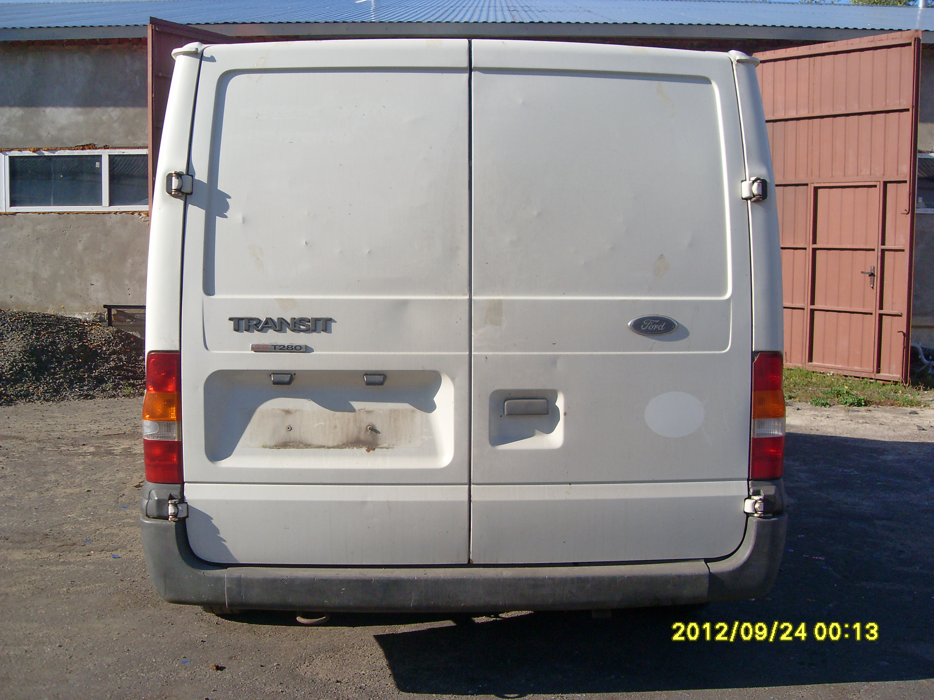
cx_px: 467
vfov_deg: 38.7
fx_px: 998
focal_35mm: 37
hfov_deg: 50.1
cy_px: 350
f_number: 7
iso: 80
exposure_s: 1/250
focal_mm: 6.3
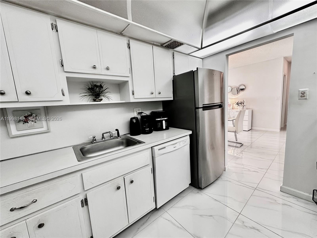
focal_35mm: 14
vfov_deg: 85.7
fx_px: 128
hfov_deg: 102.1
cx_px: 158
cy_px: 119
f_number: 2.2
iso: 200
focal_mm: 2.22
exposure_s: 1/120
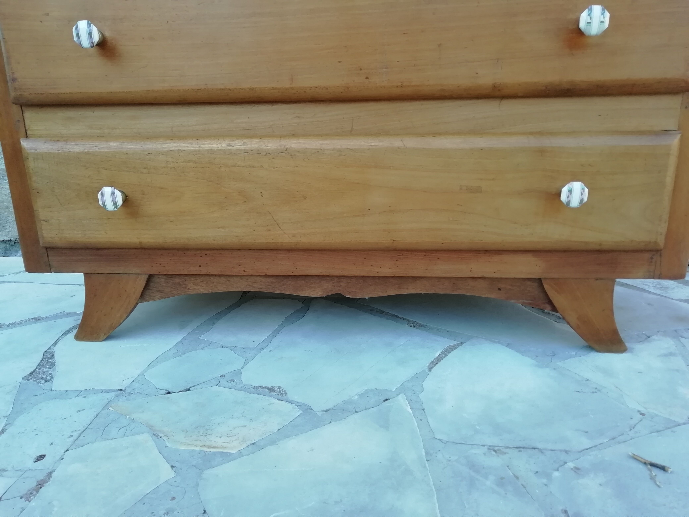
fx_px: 518
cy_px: 258
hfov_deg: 67.3
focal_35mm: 26
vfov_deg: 53.1
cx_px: 344
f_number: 2.2
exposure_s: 1/127
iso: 50
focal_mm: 3.46
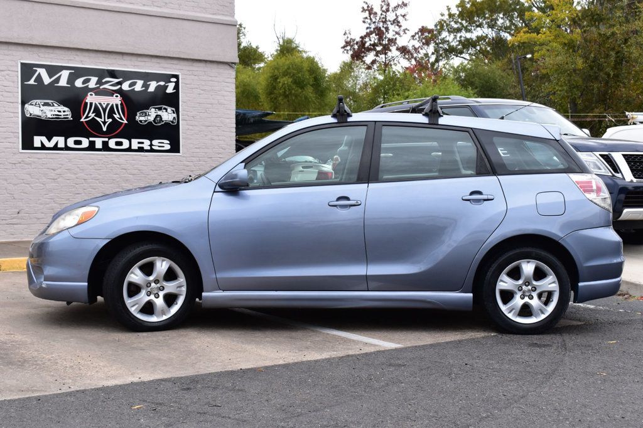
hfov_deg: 38.9
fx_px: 911
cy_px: 214
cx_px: 322
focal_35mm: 51
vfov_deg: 26.5
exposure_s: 1/160
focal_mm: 34
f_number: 9
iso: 400
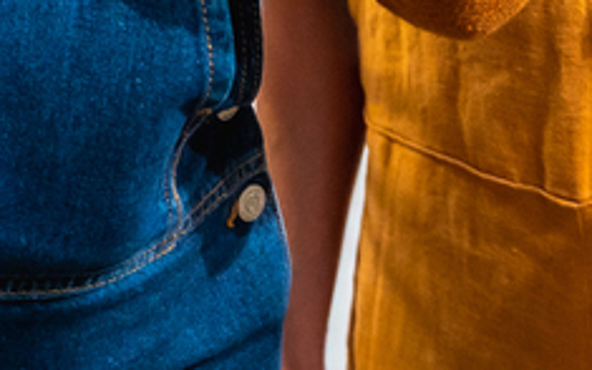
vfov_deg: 6.4
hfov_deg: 10.9
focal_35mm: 190
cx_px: -81
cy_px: -667
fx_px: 3071
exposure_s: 1/250
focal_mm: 33.4
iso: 800
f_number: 2.8
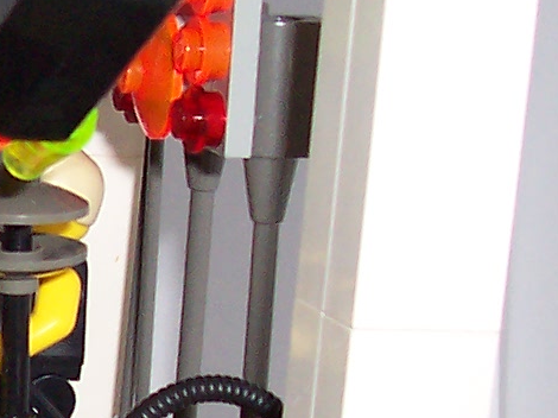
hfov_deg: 11.9
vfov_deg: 9.2
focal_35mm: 160
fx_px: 2578
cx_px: -224
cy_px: 407
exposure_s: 1/60
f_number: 2.8
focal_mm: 5.6
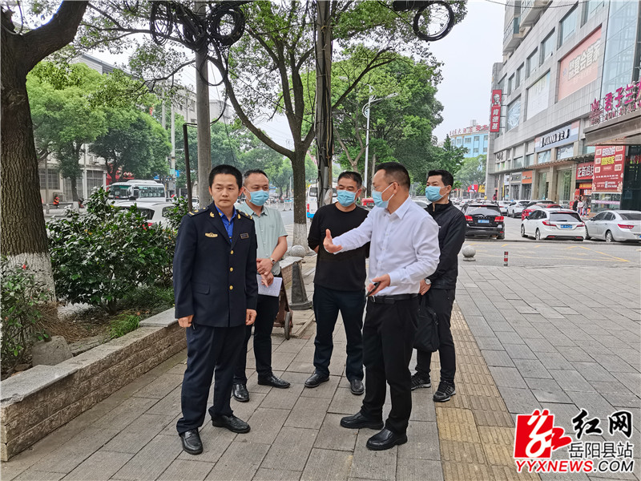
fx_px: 481
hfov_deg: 67.3
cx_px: 320
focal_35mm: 26
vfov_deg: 53.1
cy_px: 240
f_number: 1.8
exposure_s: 1/265
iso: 50
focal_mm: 5.58
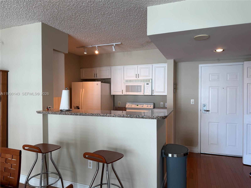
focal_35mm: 24
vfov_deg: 56.8
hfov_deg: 71.6
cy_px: 94
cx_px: 126
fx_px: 174
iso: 100
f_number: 1.78
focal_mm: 6.76
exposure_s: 1/120
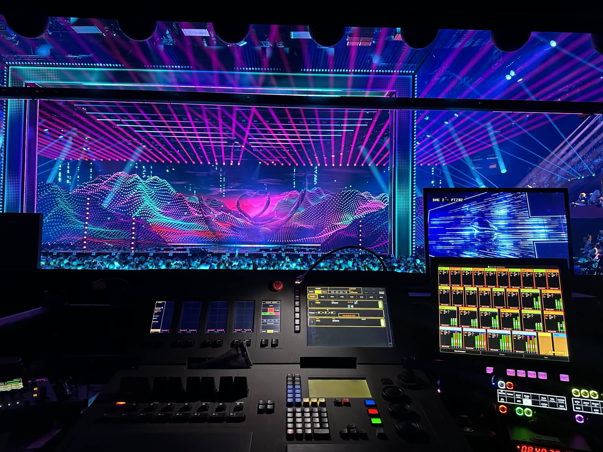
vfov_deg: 56.8
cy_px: 226
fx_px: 418
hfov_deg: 71.6
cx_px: 302
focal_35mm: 24
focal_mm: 6.86
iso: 640
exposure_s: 1/60
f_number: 1.78
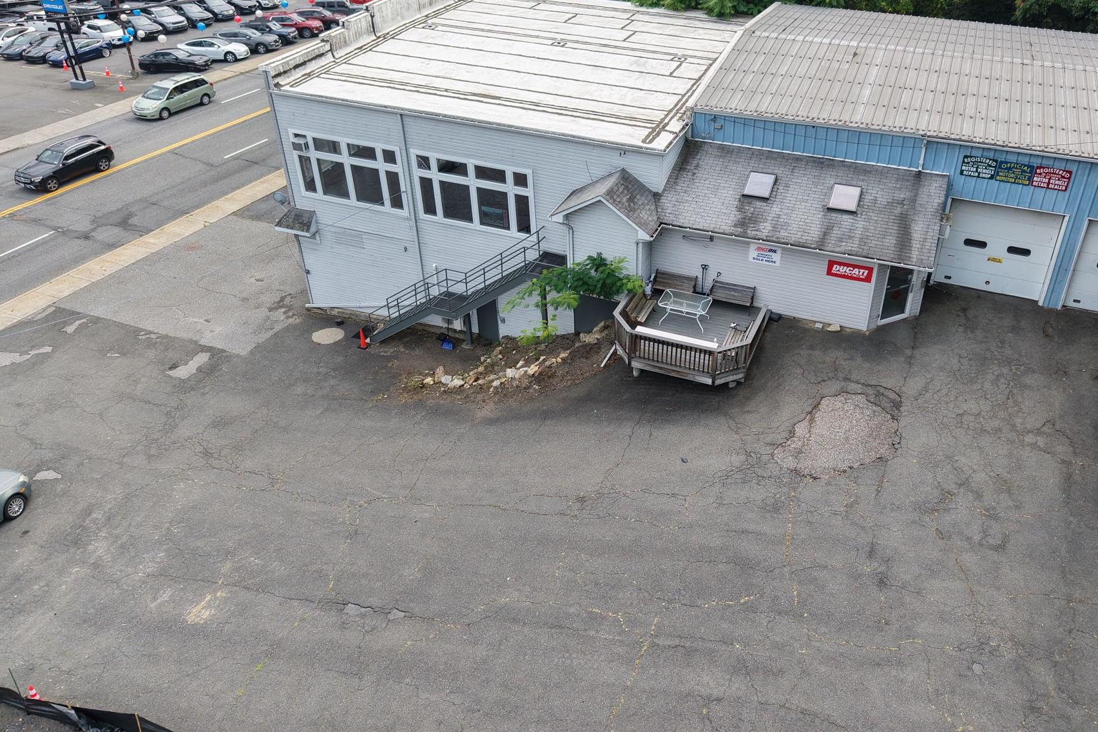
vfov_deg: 43.4
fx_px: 915
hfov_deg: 61.6
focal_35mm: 30
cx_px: 630
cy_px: 295
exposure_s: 1/1000
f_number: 1.8
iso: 100
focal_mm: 8.67
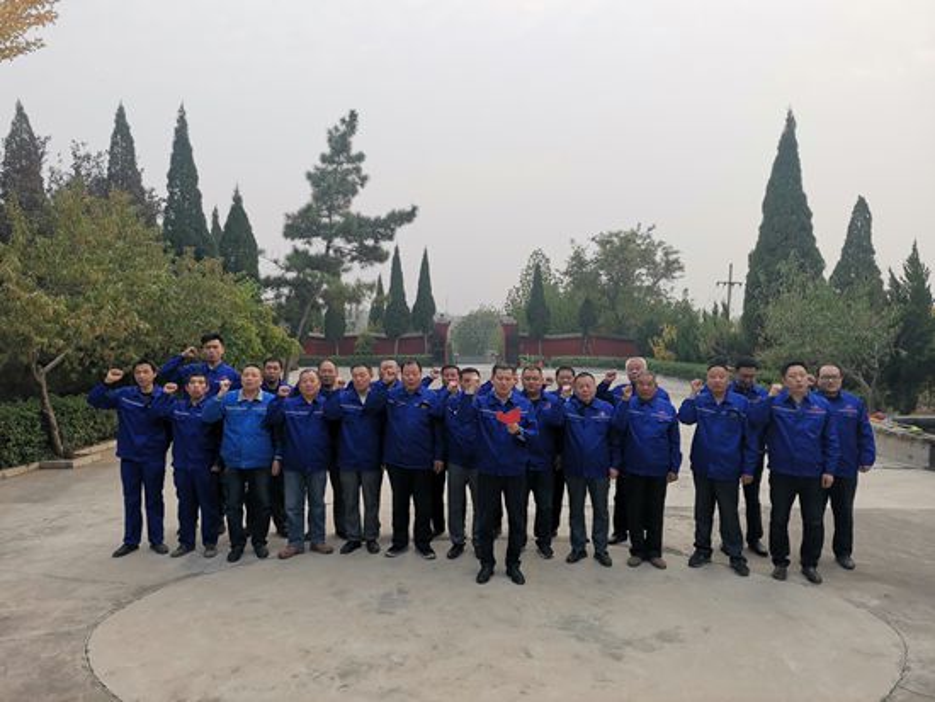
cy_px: 351
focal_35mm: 26
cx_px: 468
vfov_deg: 53.1
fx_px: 703
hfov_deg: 67.3
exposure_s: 1/225
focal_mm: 4.75
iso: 50
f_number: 1.8
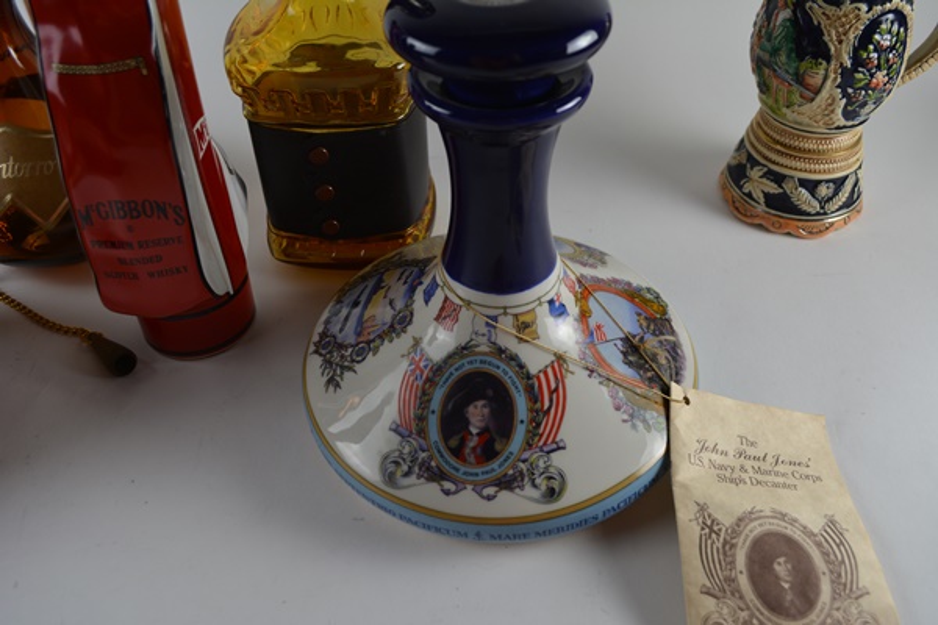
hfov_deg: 57.2
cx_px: 469
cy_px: 312
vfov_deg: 40.0
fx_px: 860
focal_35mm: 33
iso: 250
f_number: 5.6
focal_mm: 22
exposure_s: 1/125
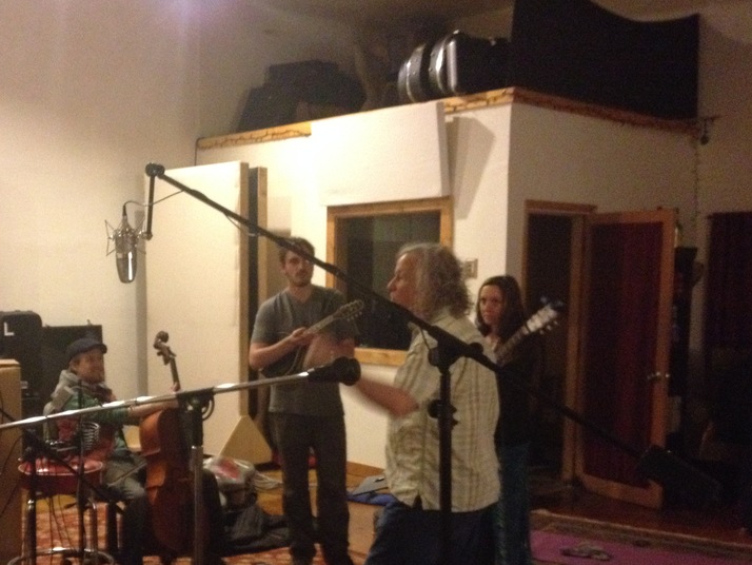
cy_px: 378
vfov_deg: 29.5
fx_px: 1065
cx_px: 240
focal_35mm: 49
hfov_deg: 38.4
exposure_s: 1/15
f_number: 2.4
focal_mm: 4.28
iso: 640
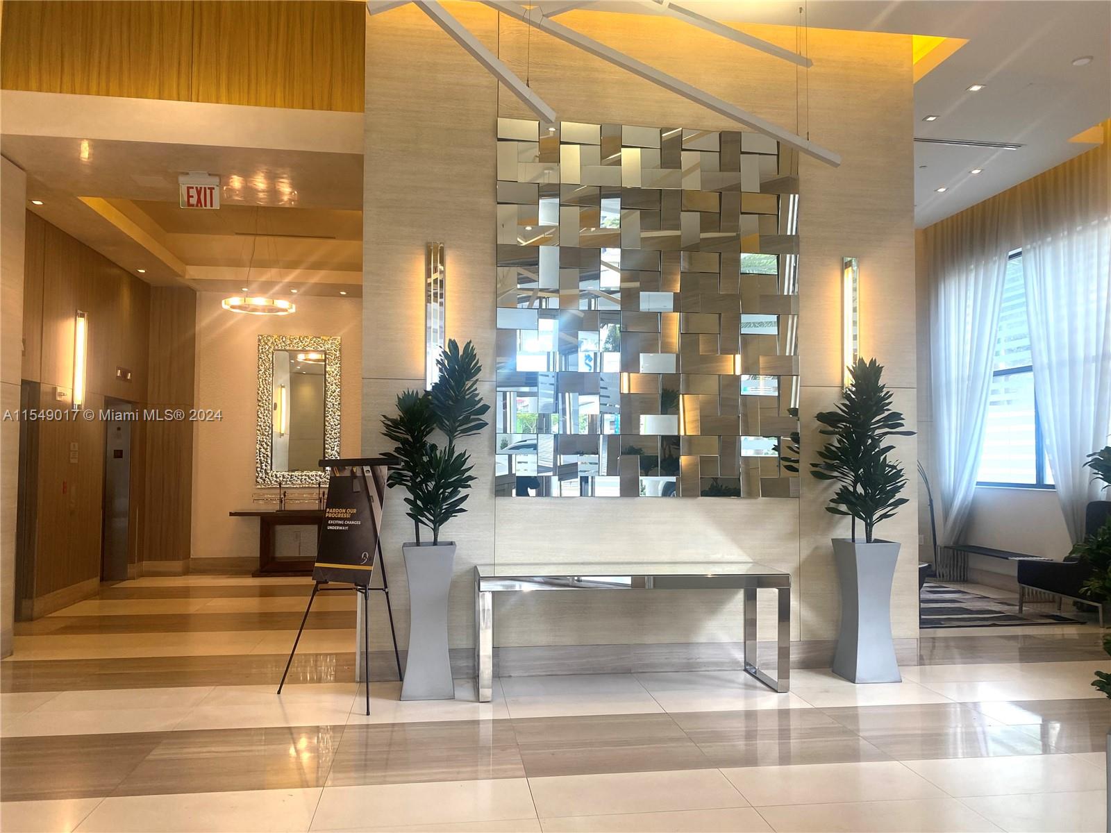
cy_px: 416
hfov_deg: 67.3
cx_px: 556
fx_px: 834
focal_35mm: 26
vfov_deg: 53.1
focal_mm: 4.25
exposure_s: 1/60
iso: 64
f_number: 1.8
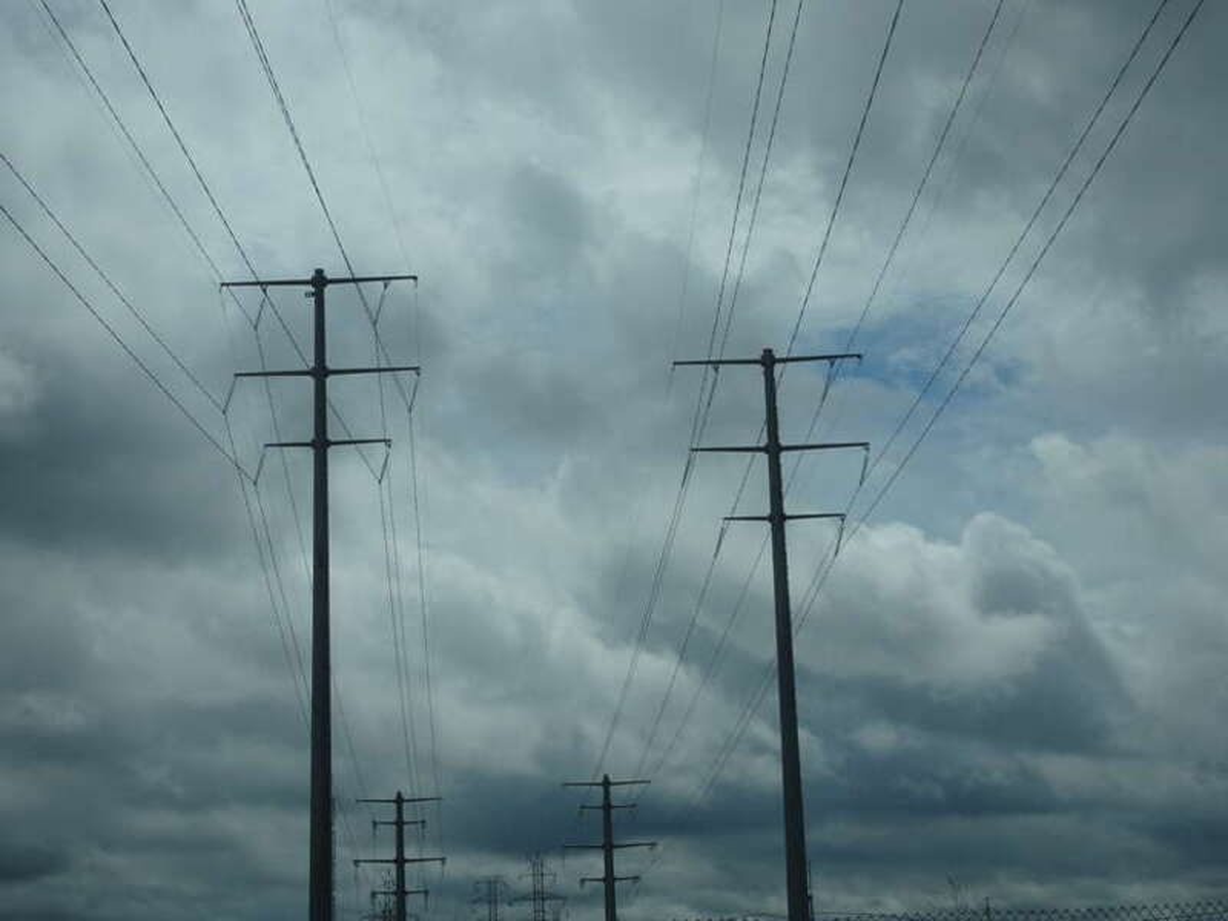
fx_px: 1987
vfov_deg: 26.1
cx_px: 614
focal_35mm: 56
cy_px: 460
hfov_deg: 34.3
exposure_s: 1/2000
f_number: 5
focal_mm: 9.52
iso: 80
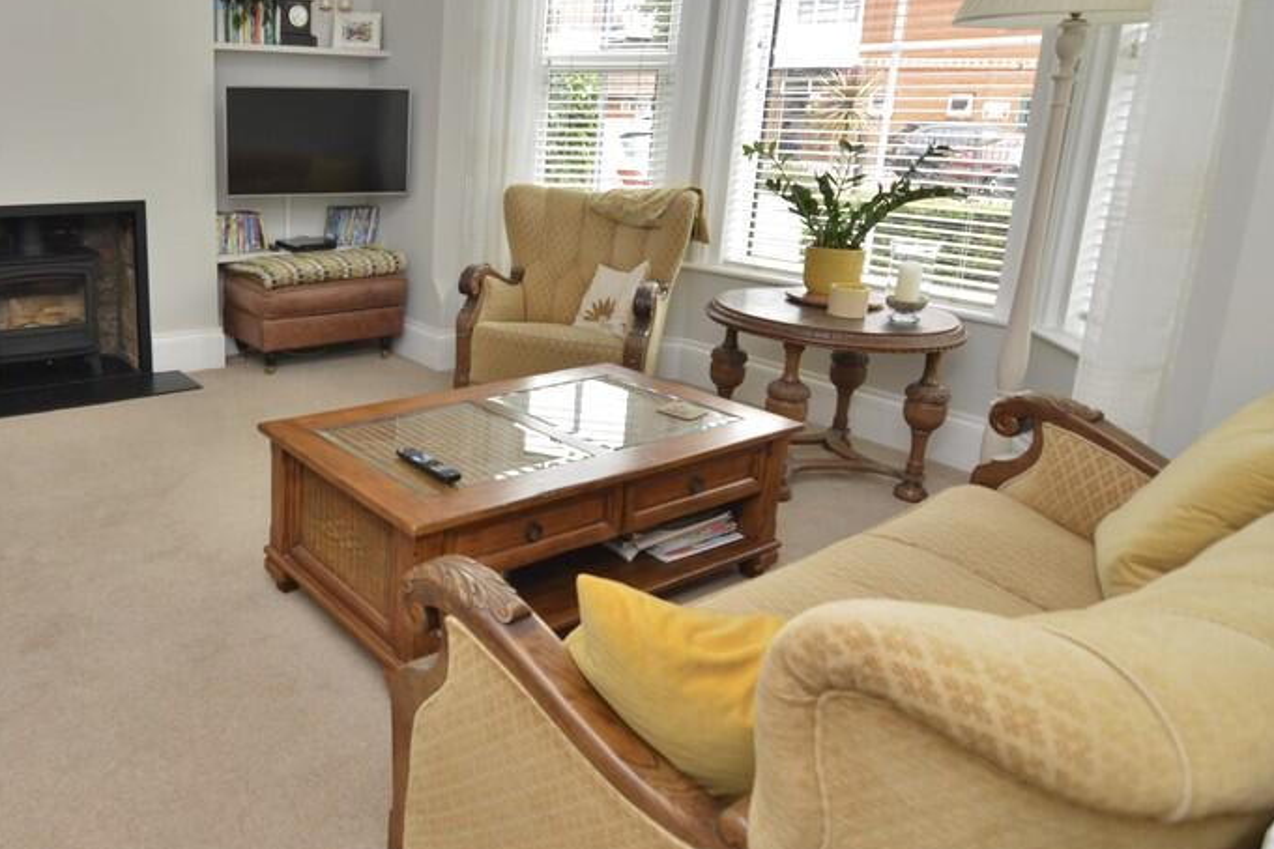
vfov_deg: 51.2
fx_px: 876
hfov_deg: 67.6
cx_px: 324
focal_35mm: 25
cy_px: 314
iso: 450
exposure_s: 1/60
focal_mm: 11
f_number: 4
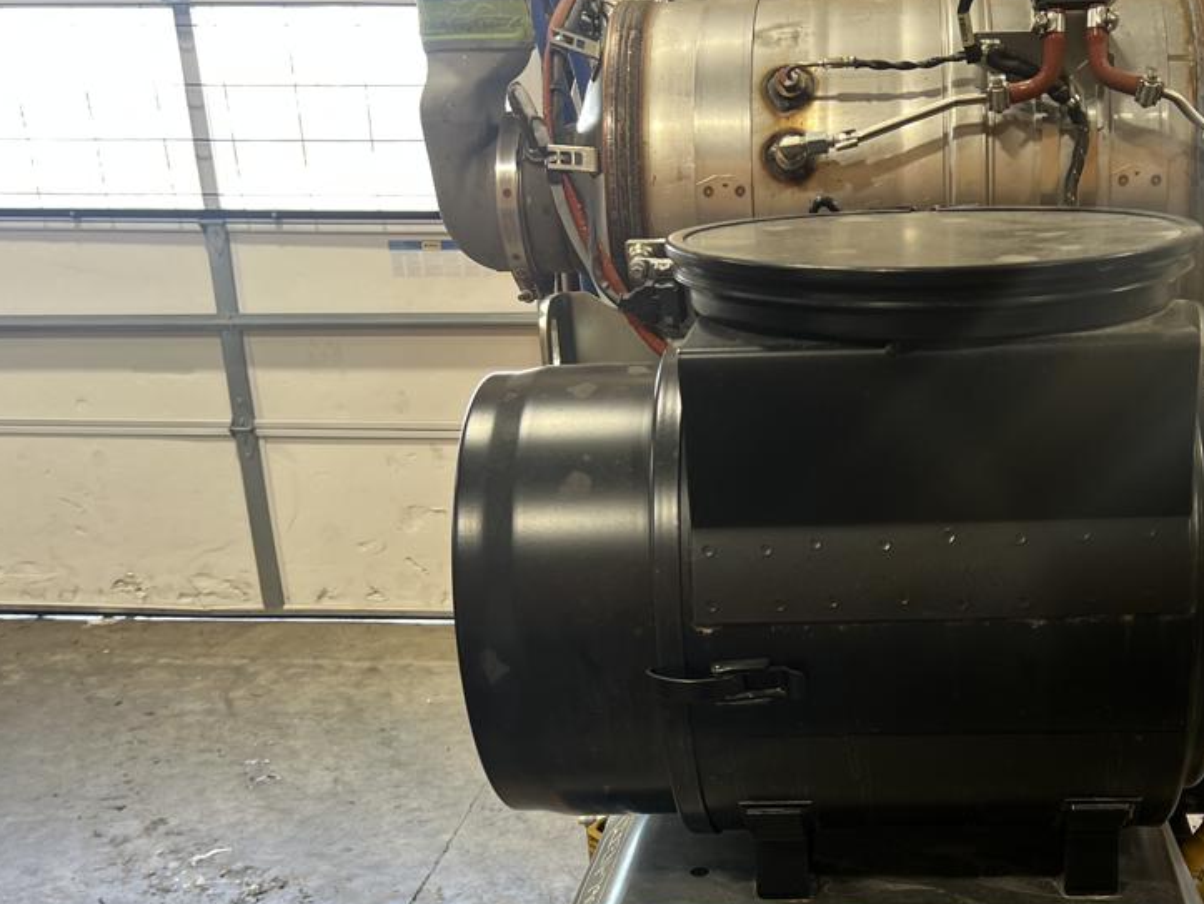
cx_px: 869
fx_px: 1601
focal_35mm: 46
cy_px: 733
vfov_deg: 30.7
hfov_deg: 40.3
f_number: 1.5
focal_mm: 5.7
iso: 80
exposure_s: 1/60
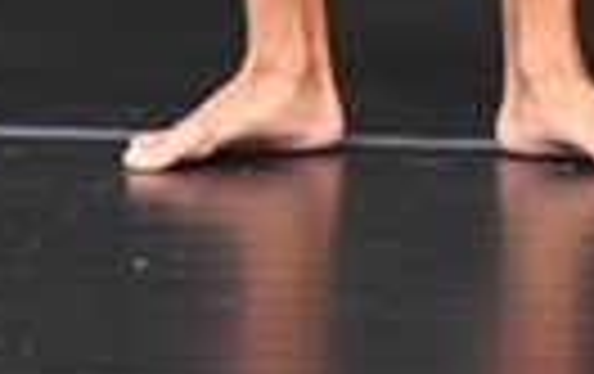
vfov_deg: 0.7
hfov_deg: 1.1
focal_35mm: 1879
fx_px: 30470
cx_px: 236
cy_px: -753
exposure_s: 1/400
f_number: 5.6
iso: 5000
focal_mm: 210
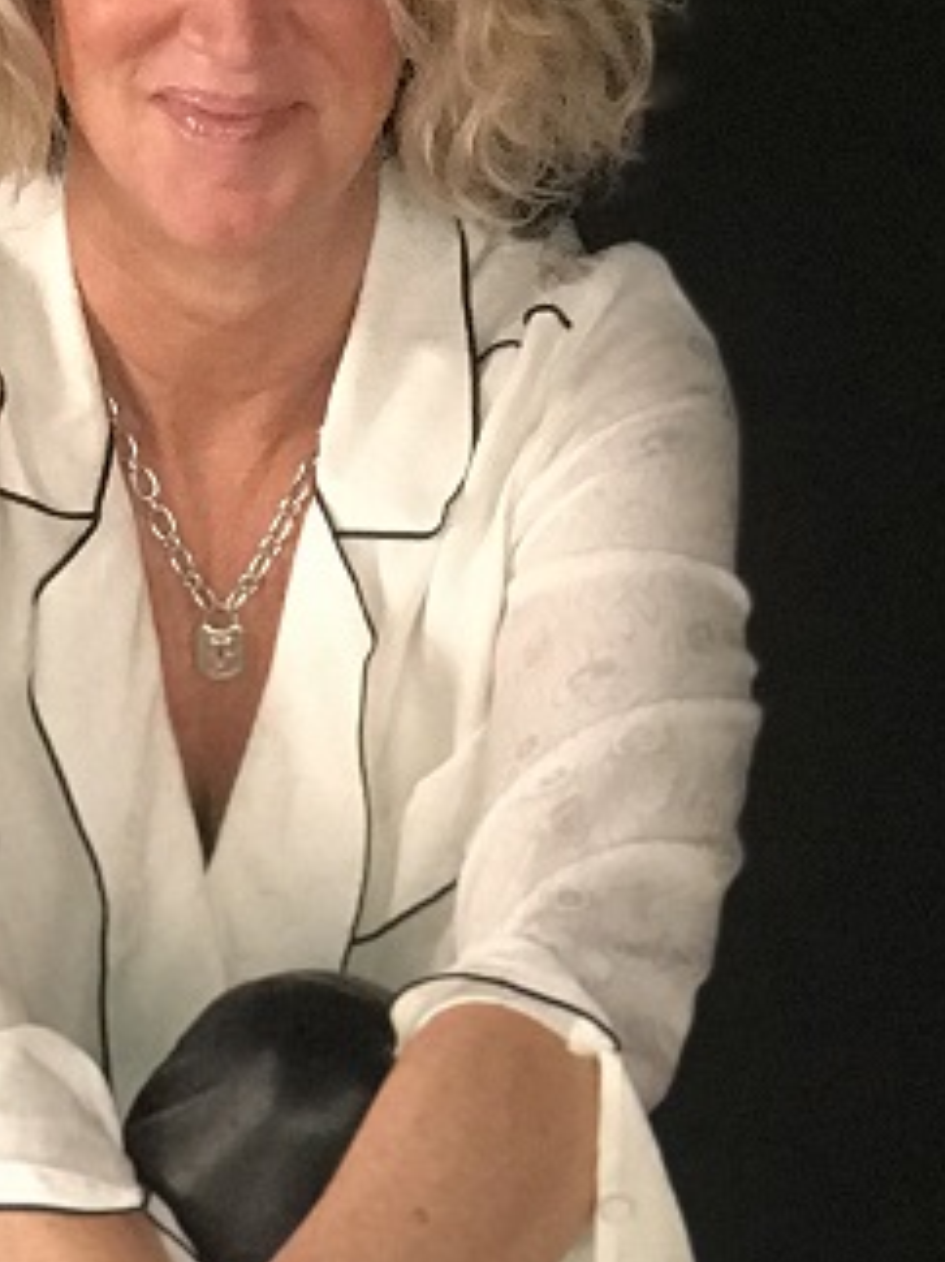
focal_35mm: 178
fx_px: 6483
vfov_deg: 11.0
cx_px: 191
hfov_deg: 8.3
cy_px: 1266
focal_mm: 6.6
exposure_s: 1/60
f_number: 2.8
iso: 400
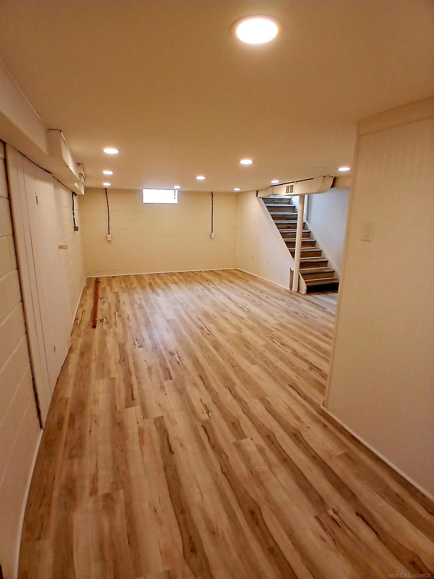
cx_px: 217
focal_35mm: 17
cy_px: 290
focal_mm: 1.4
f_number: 2.2
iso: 100
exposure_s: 1/40
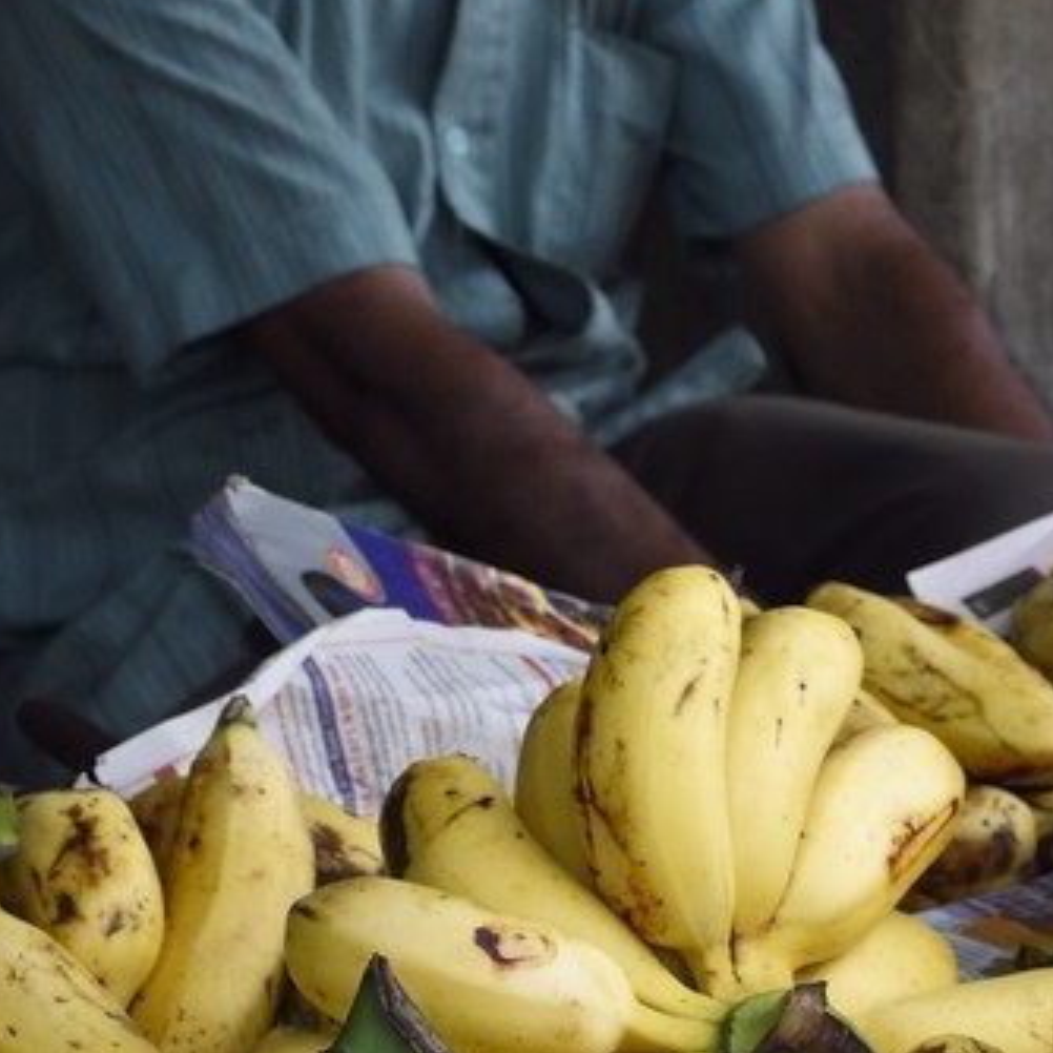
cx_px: 973
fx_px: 6298
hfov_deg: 9.5
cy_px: -1151
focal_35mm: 183
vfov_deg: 8.9
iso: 800
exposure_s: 1/125
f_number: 8
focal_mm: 45
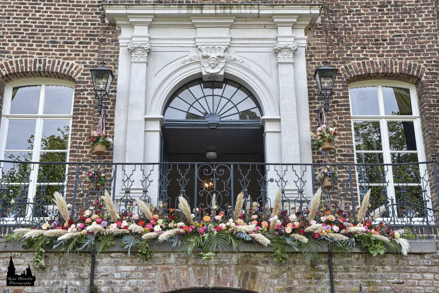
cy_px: 146
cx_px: 217
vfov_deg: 28.3
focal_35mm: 48
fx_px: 579
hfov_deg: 41.5
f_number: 6.3
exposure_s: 1/160
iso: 200
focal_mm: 31
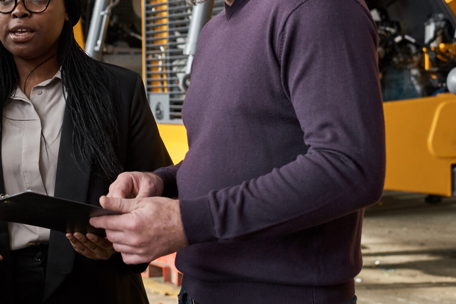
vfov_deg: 17.0
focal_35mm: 80
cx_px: -40
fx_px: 1014
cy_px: 85
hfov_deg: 23.8
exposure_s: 1/200
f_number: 4
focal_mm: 35
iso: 800
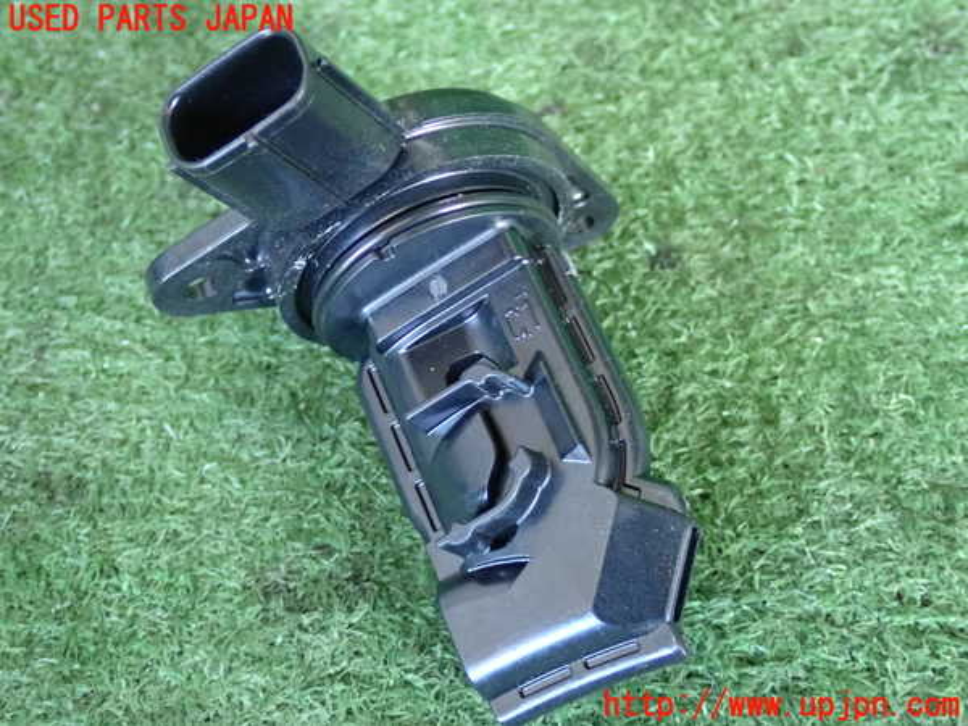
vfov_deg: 25.2
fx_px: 1622
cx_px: 484
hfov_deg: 33.2
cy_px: 363
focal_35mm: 58
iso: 1250
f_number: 3.5
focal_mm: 10.35
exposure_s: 1/40
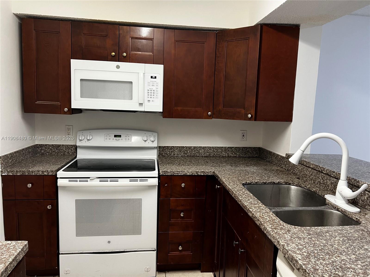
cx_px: 185
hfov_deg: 67.3
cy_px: 138
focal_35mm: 26
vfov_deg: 53.1
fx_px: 278
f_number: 1.5
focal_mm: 5.7
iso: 125
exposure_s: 1/60
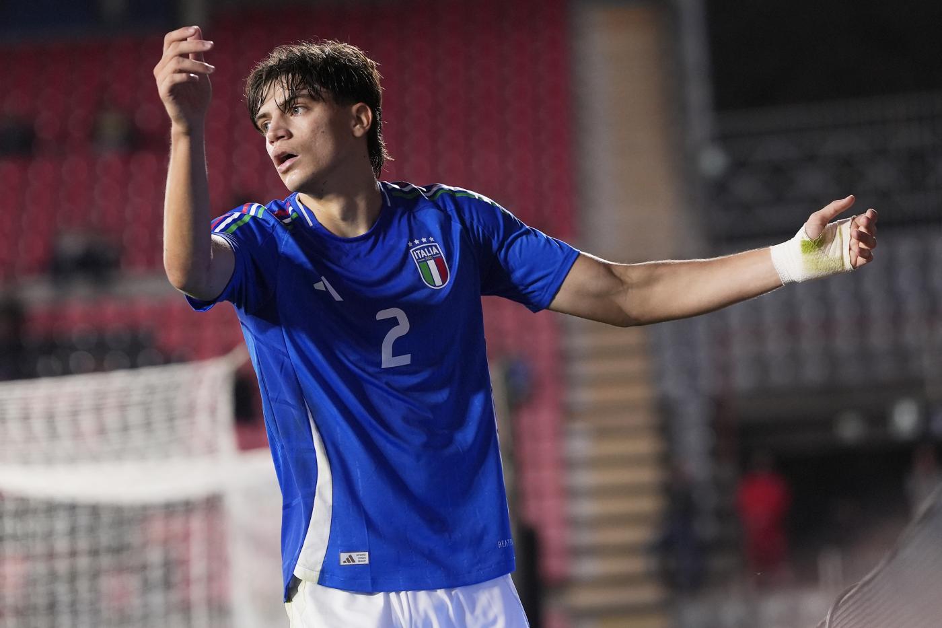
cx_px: 471
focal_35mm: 180
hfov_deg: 11.4
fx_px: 4709
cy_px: 314
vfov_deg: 7.6
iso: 2000
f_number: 3.5
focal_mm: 180
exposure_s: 1/1000
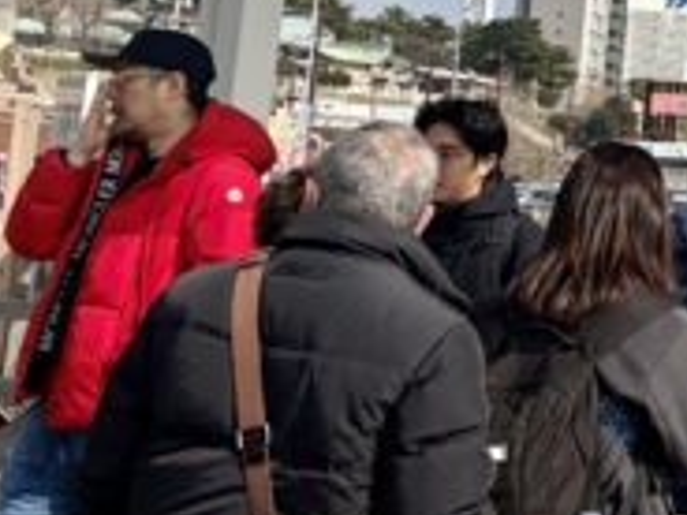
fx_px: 2243
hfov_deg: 14.3
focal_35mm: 113
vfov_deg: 12.9
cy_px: -41
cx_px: 1404
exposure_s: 1/5348
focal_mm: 5.96
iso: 64
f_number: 1.6
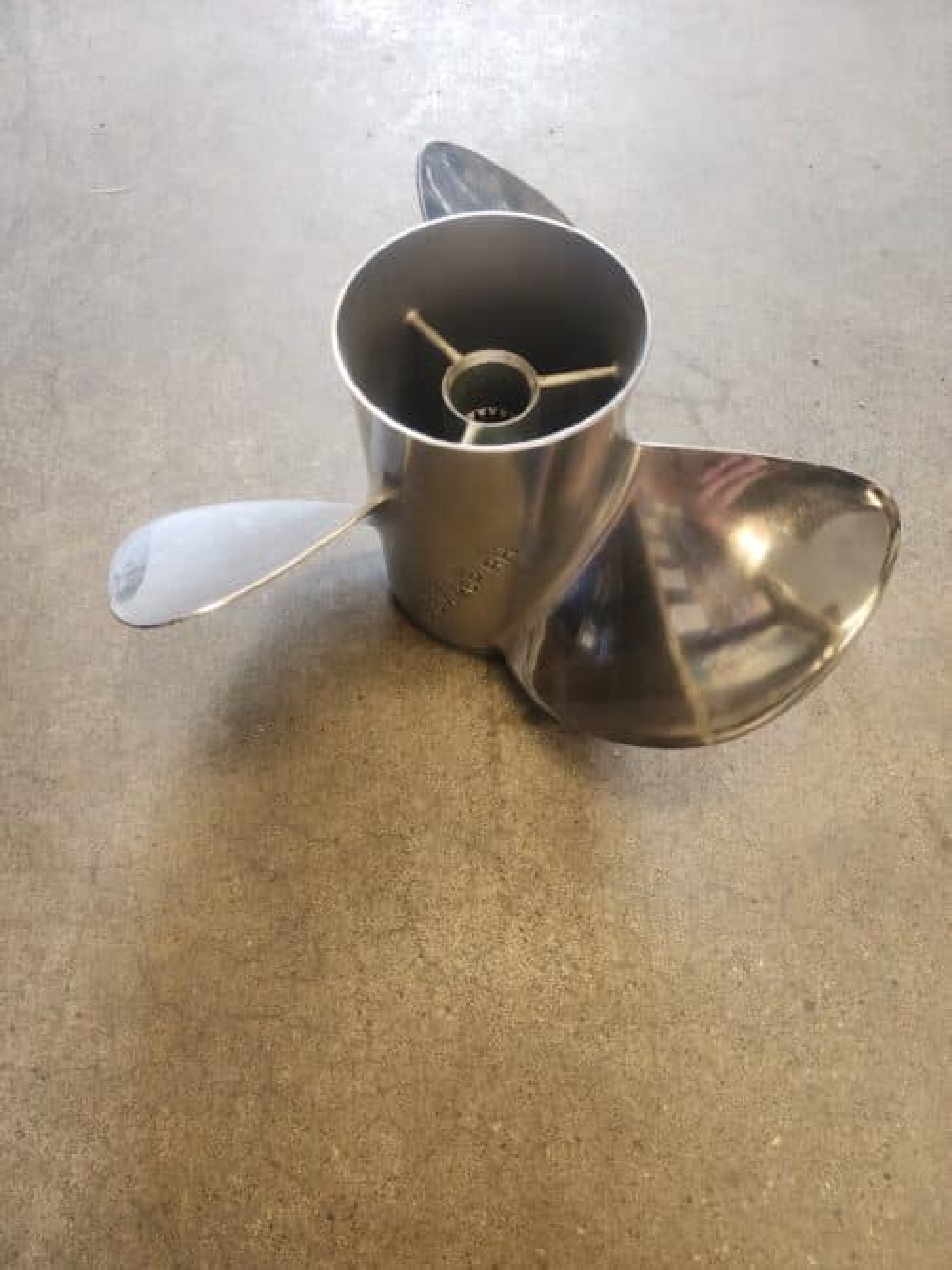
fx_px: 844
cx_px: 476
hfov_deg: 58.9
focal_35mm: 23
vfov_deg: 73.9
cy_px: 635
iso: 250
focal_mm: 6.4
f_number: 1.8
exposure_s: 1/120
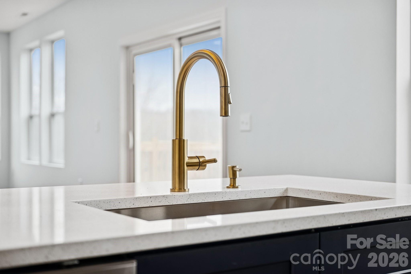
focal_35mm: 47
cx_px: 206
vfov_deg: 28.6
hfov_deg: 41.9
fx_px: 537
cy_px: 137
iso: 400
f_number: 2.8
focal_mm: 47
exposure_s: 1/800
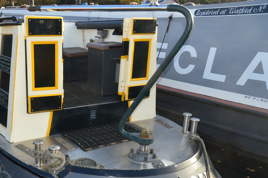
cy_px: 125
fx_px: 297
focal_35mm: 40
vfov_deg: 32.9
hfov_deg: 47.1
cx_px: 74
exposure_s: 1/200
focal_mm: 18
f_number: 9
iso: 400
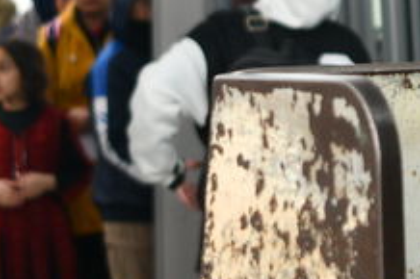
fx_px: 2320
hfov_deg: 10.2
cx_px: 470
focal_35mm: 199
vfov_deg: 6.8
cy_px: -107
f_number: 2.8
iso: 200
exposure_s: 1/160
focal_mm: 31
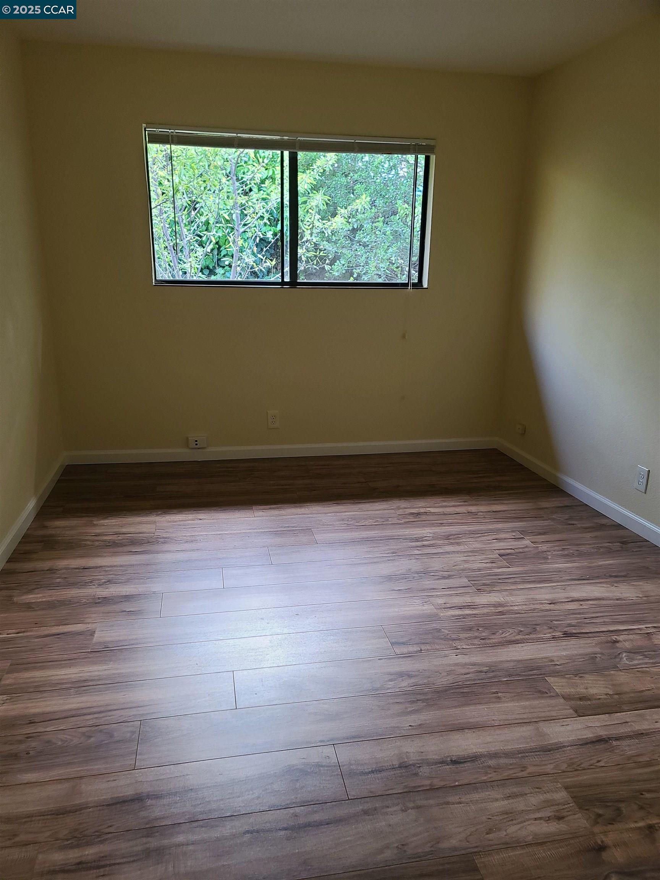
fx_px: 636
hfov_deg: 54.9
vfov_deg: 69.4
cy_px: 440
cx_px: 330
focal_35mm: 25
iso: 200
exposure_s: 1/39
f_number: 1.8
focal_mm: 7
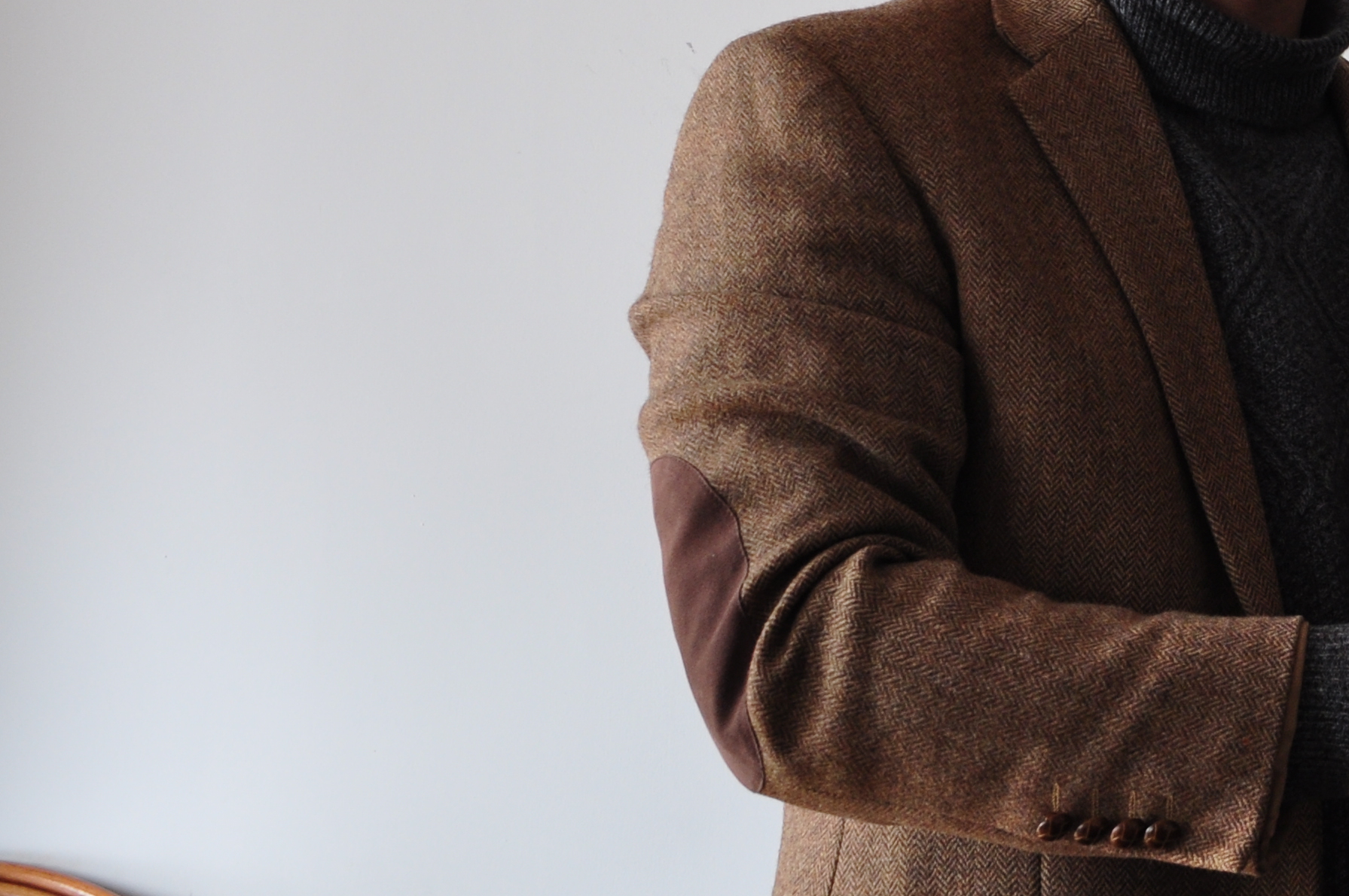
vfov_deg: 17.0
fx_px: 2957
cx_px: 1579
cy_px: 127
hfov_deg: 23.7
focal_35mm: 79
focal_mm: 22
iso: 400
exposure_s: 1/40
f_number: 8
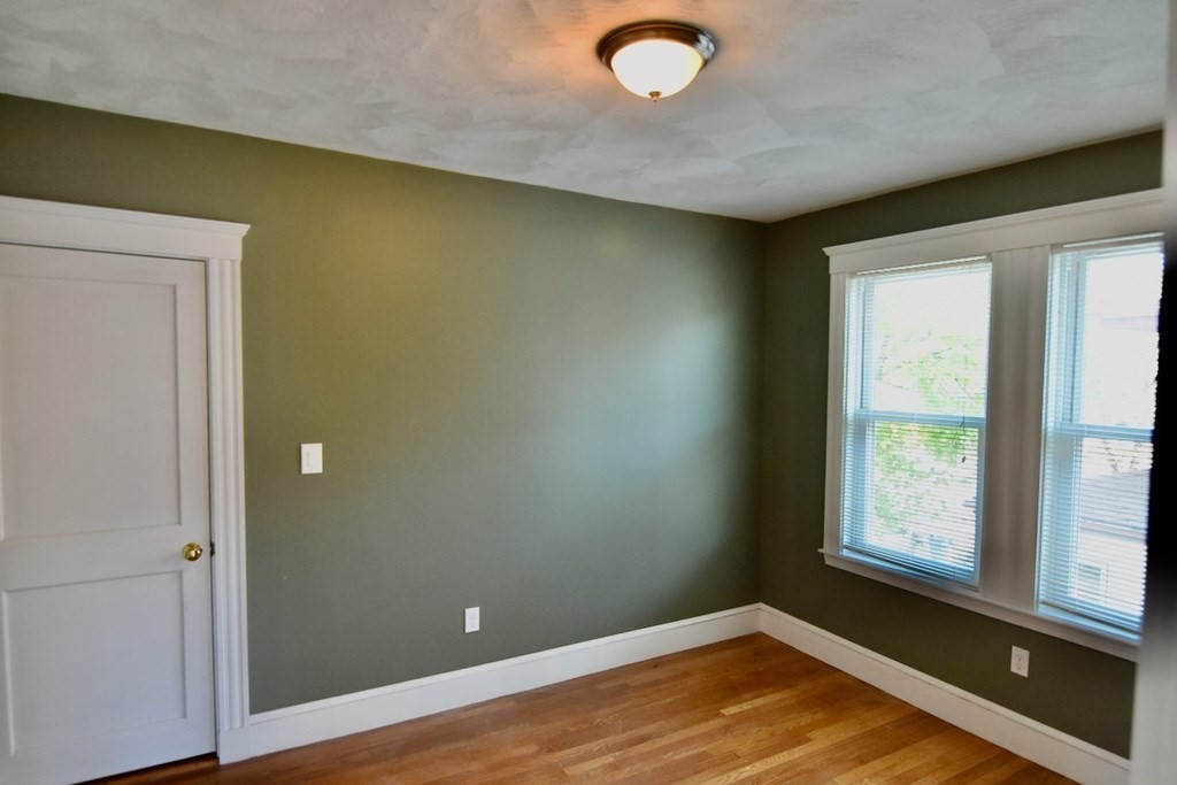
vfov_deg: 59.5
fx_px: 687
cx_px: 588
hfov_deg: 81.2
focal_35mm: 21
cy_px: 392
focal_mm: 14
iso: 800
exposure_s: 1/80
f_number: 4.5
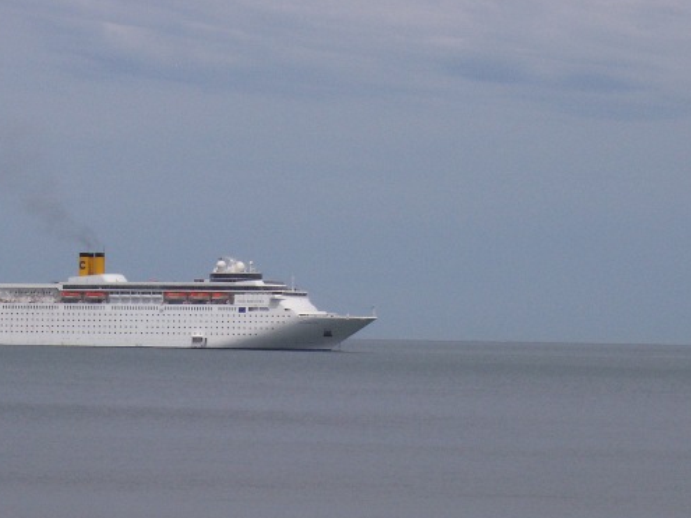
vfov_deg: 9.0
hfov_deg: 12.0
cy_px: 410
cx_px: 272
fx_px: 3293
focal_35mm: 165
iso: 80
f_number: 8.7
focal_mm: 16.8
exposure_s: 1/461
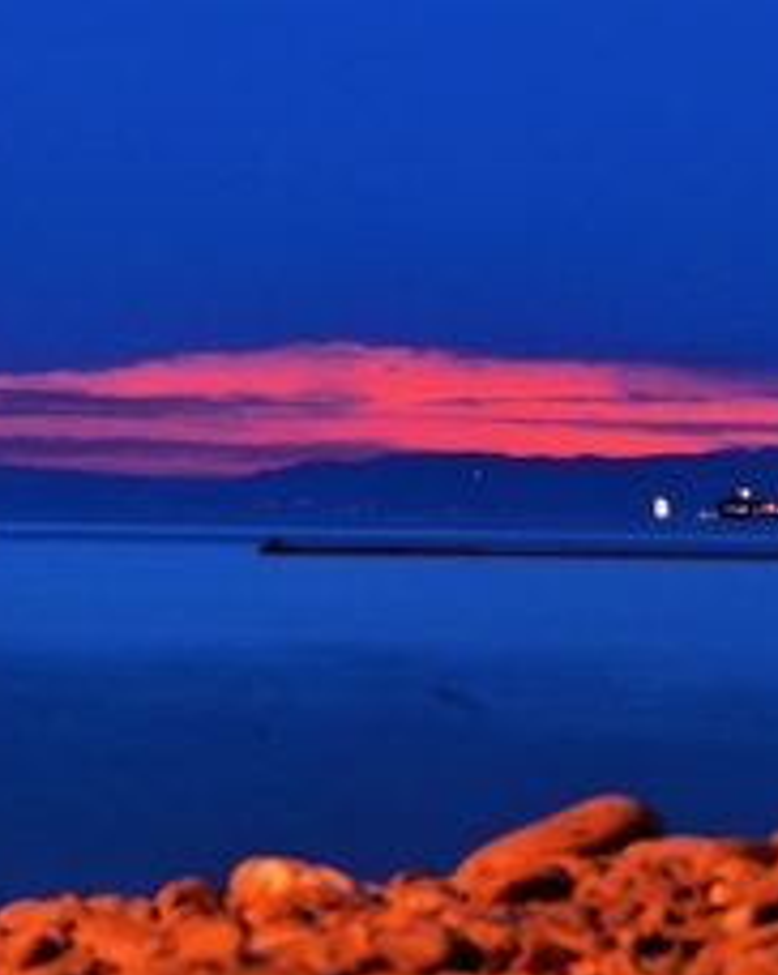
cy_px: 473
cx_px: 64
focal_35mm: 260
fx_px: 7493
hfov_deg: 5.9
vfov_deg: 7.4
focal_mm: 70
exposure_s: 30
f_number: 18
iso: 100
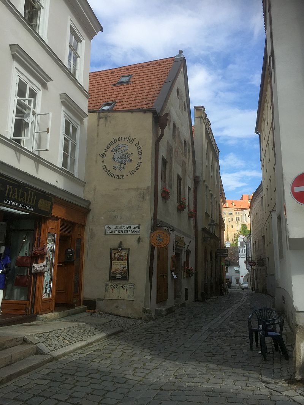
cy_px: 202
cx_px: 152
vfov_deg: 61.7
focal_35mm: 29
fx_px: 340
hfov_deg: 48.2
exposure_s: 1/1319
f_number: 2.2
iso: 32
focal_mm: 4.15
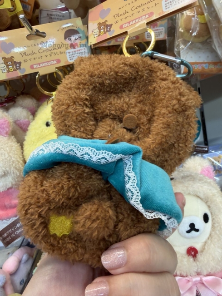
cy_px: 148
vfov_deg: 69.4
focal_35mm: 25
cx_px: 111
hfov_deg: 54.9
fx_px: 214
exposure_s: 1/100
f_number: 2.2
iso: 80
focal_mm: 2.22
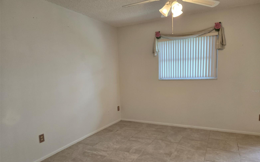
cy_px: 91
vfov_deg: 49.2
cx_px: 133
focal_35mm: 25
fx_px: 177
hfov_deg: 72.5
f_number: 1.8
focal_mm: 5.4
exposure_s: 1/120
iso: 200
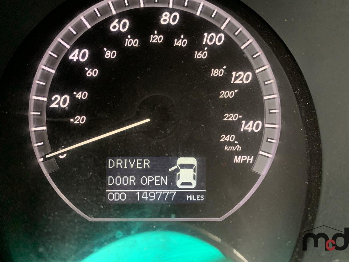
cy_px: 131
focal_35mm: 26
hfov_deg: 67.3
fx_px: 262
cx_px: 174
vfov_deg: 53.1
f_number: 1.8
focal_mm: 4.25
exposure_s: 1/24
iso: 500
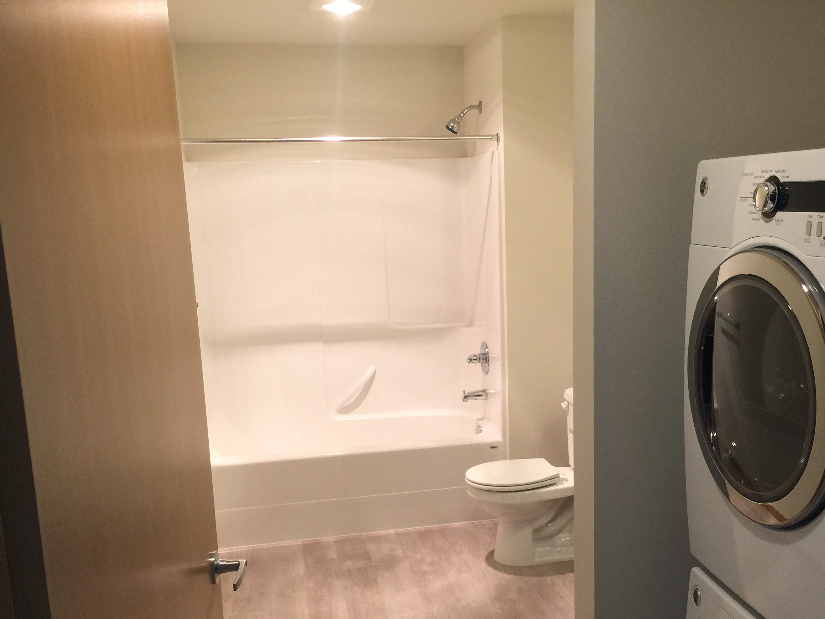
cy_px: 387
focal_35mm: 37
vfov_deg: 38.4
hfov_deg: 50.0
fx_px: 882
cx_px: 471
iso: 40
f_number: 2.2
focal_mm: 4.15
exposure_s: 1/30
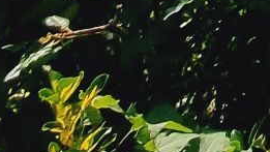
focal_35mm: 111
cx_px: 733
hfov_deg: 12.5
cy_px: -619
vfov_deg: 6.2
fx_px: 795
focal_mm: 2.2
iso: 50
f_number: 2.2
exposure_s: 1/2056
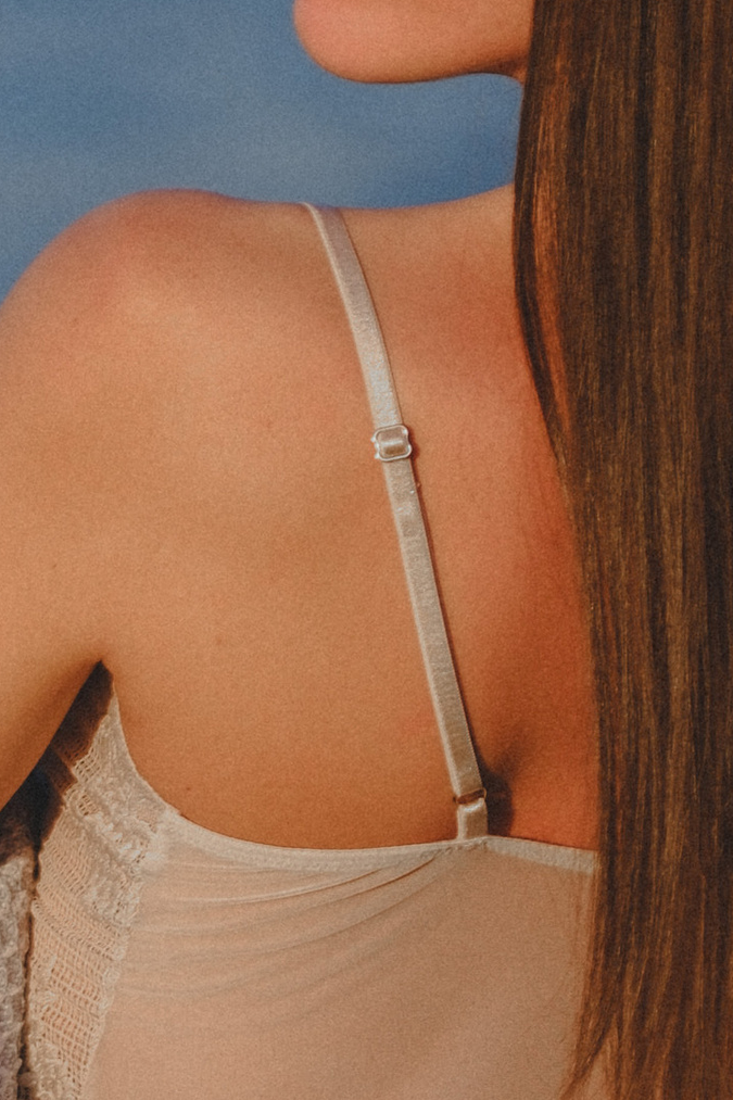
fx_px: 15641
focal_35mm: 512
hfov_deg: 2.7
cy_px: 1026
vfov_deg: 4.0
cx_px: 186
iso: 125
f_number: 2
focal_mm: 90
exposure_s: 1/1600
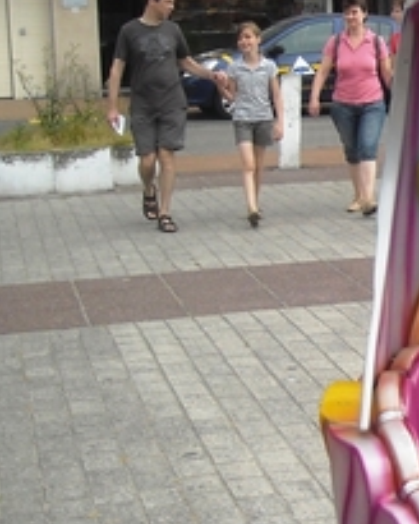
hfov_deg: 14.1
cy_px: 332
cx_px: 692
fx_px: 1550
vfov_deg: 19.1
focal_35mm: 100
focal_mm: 5.7
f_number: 2.8
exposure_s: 1/337
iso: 64
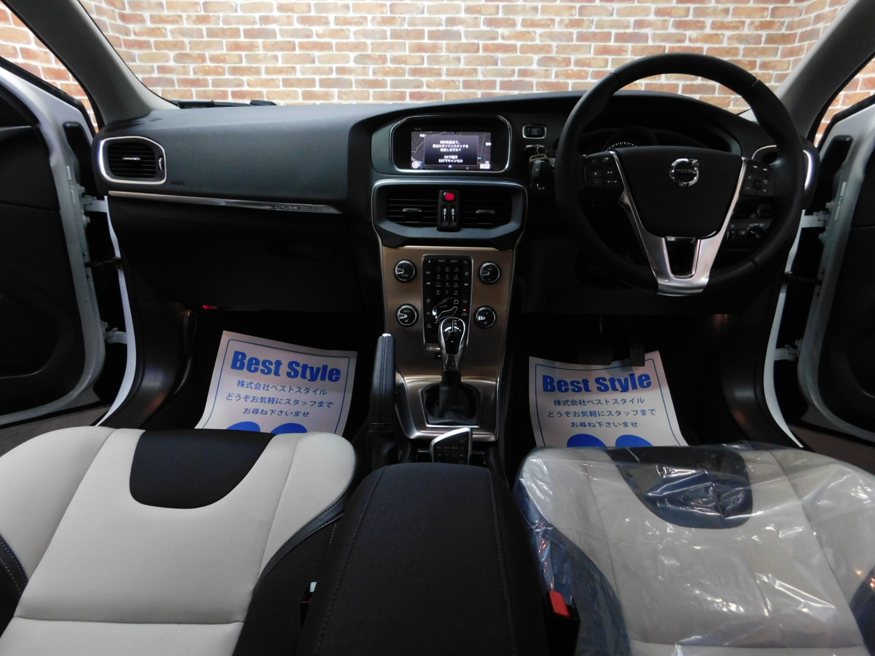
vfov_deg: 58.9
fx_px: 581
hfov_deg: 73.9
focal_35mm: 23
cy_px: 328
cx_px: 438
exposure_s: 1/30
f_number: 3
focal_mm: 4
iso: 280
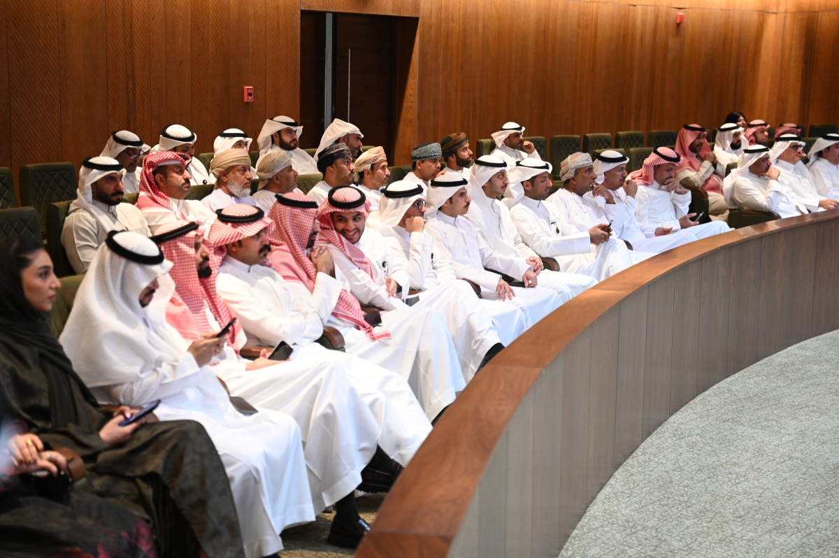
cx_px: 420
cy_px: 279
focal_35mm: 69
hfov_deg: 29.3
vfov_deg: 19.7
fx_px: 1607
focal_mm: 69
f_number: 3.2
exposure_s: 1/160
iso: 2500
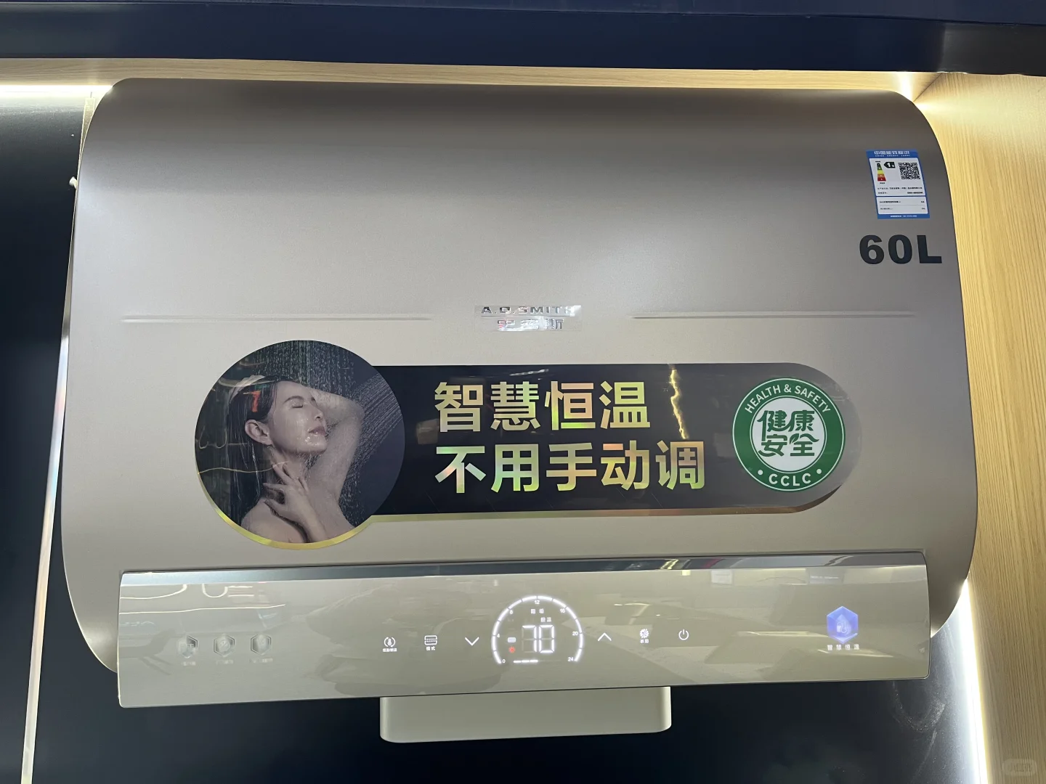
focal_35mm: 26
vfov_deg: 53.1
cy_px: 392
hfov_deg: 67.3
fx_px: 786
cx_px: 523
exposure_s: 1/68
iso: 125
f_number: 1.6
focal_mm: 5.1
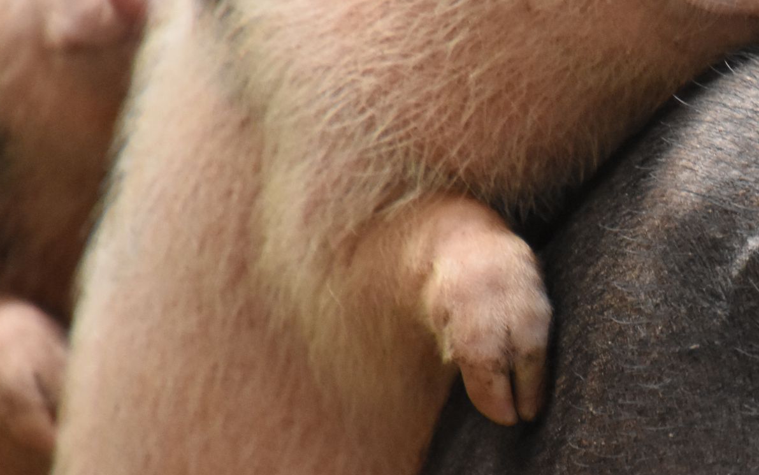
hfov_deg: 1.8
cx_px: 726
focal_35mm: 1155
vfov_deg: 1.1
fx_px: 23897
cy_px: 208
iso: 2500
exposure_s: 1/320
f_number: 6.3
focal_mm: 300
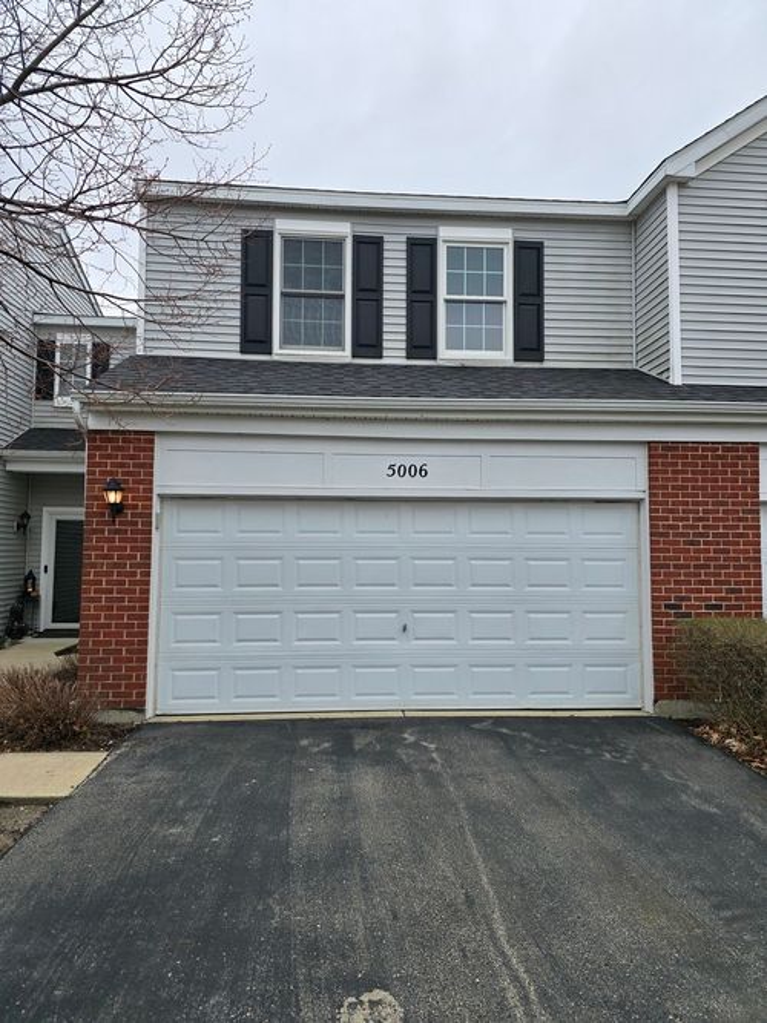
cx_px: 384
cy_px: 512
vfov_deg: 73.9
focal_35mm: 23
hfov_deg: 58.9
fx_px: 680
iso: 12
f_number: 1.7
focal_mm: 6.3
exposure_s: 1/431
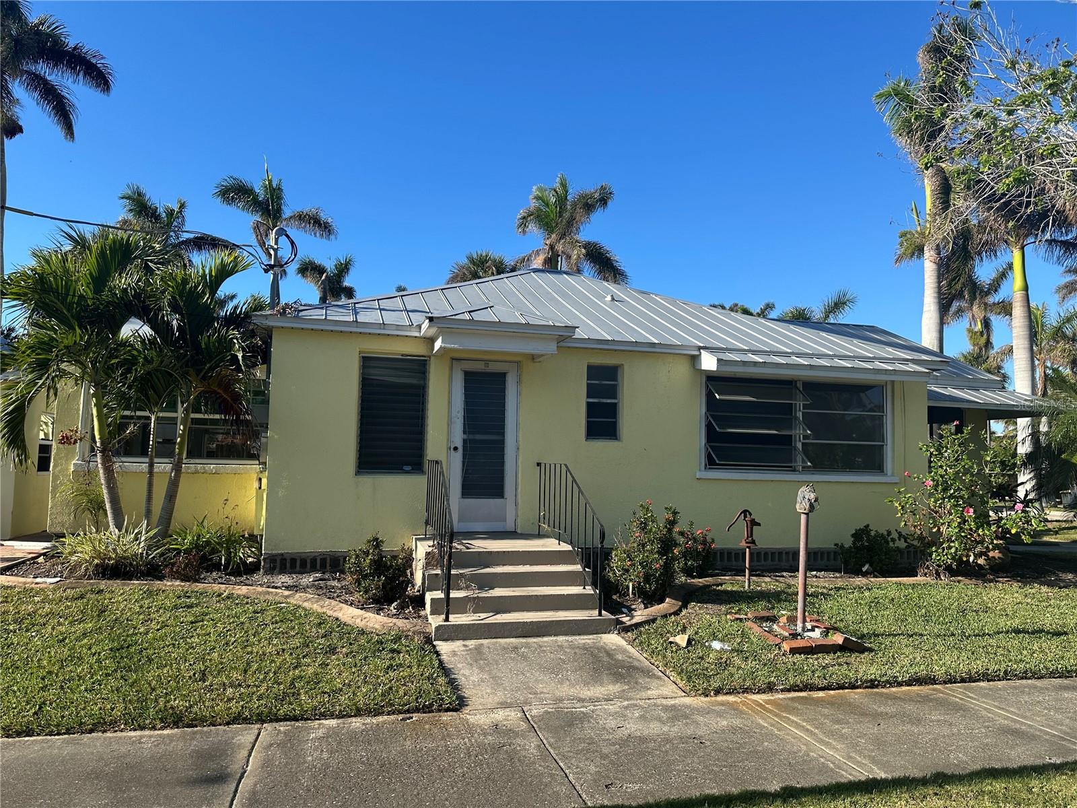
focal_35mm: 24
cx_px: 538
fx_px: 747
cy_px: 404
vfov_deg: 56.8
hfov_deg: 71.6
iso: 80
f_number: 1.78
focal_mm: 6.86
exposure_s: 1/2882
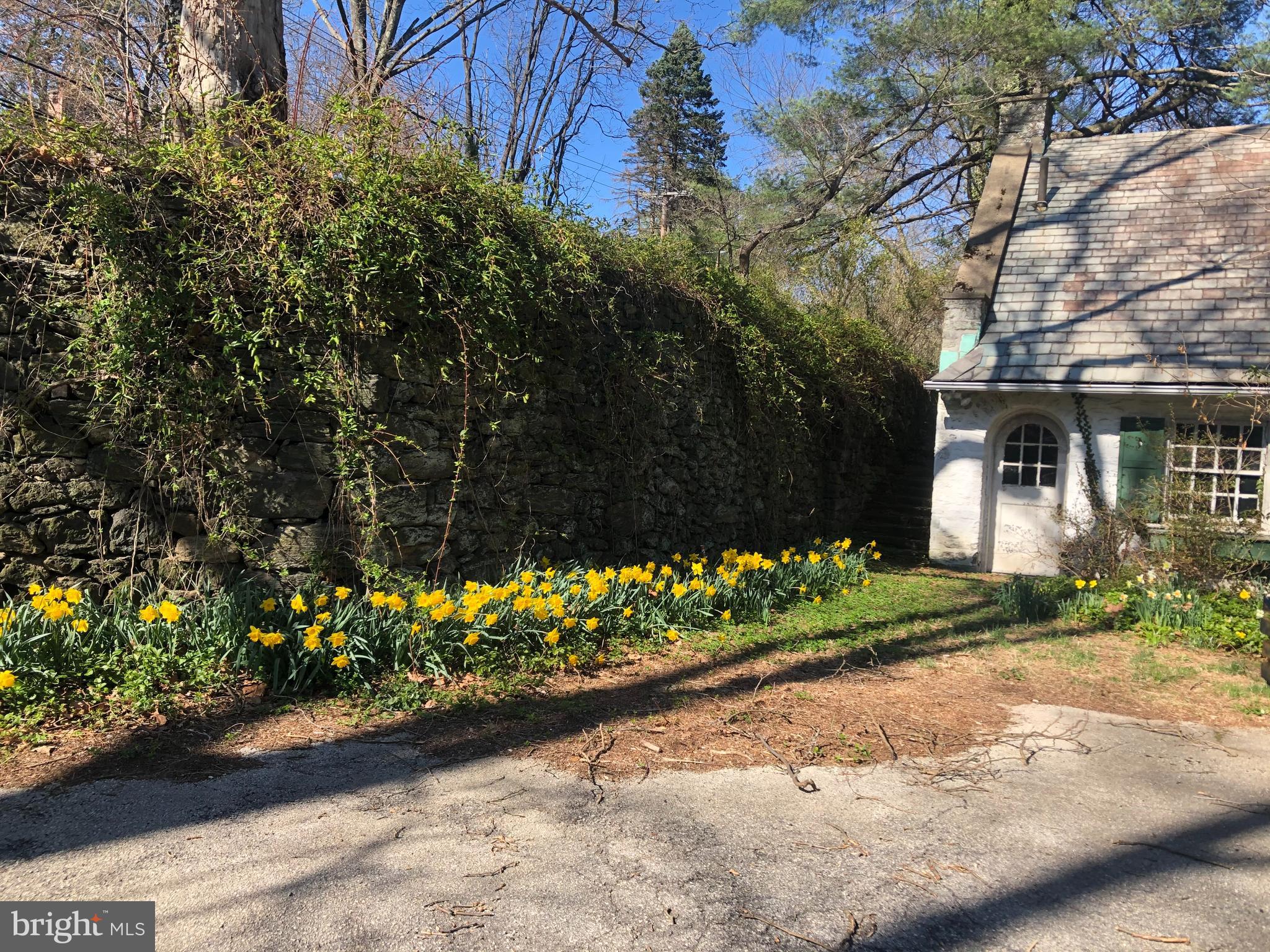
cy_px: 476
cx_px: 635
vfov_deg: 49.7
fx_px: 1027
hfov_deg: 63.4
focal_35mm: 28
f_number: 1.8
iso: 20
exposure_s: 1/615
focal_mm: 3.99
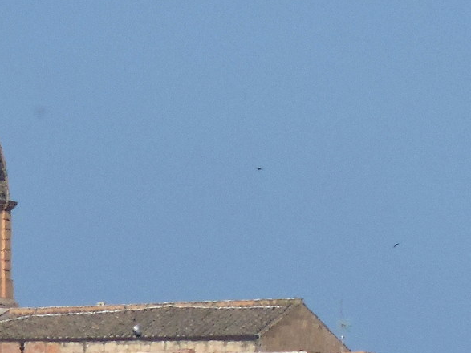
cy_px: 559
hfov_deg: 0.5
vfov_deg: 0.4
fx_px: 50075
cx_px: 137
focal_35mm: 3681
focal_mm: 160.5
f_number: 5.5
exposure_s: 1/640
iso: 100
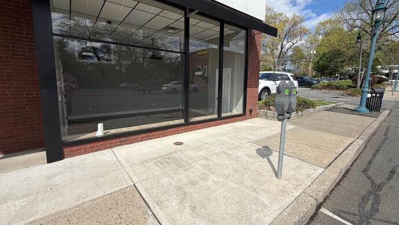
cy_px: 104
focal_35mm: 16
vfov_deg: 67.0
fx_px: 169
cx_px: 204
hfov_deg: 99.4
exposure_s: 1/2611
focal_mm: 2.22
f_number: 2.2
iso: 50
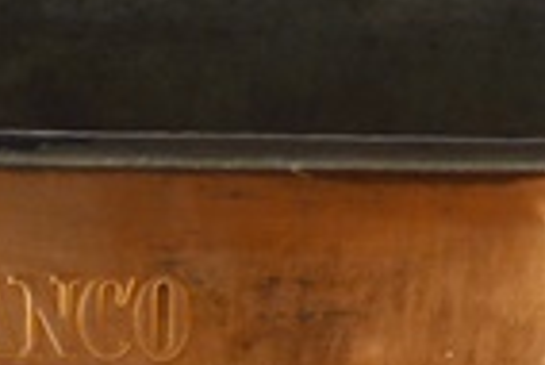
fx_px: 3076
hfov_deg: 10.1
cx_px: 61
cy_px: 423
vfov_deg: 6.7
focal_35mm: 203
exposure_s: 1/125
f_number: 5.6
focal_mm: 32
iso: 220
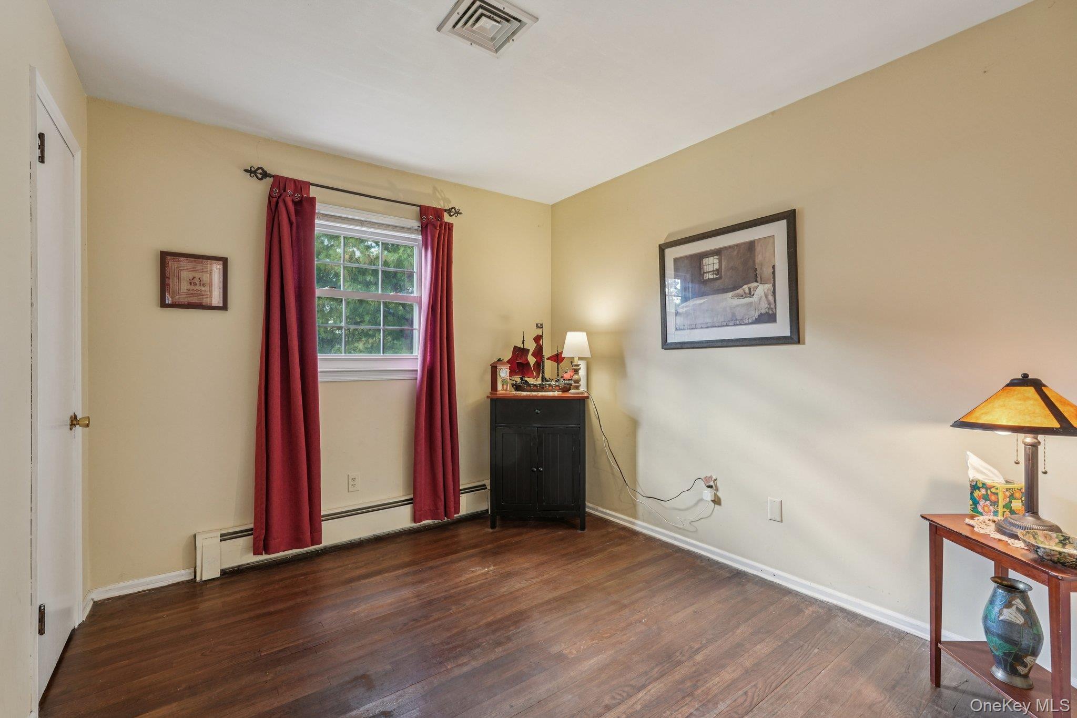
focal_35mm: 16
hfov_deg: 96.7
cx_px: 538
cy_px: 359
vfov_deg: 73.7
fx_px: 479
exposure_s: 1/5
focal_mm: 16
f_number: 10
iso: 400
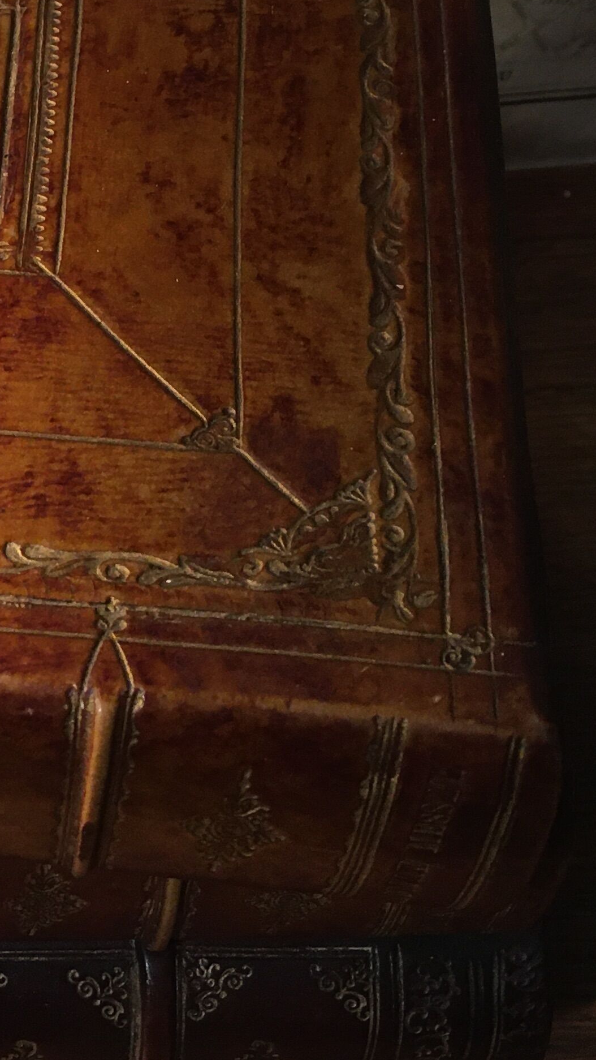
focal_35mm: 68
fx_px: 1910
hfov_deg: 16.5
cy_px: 443
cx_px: -239
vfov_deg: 30.9
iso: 125
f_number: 2.2
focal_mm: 4.15
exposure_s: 1/33
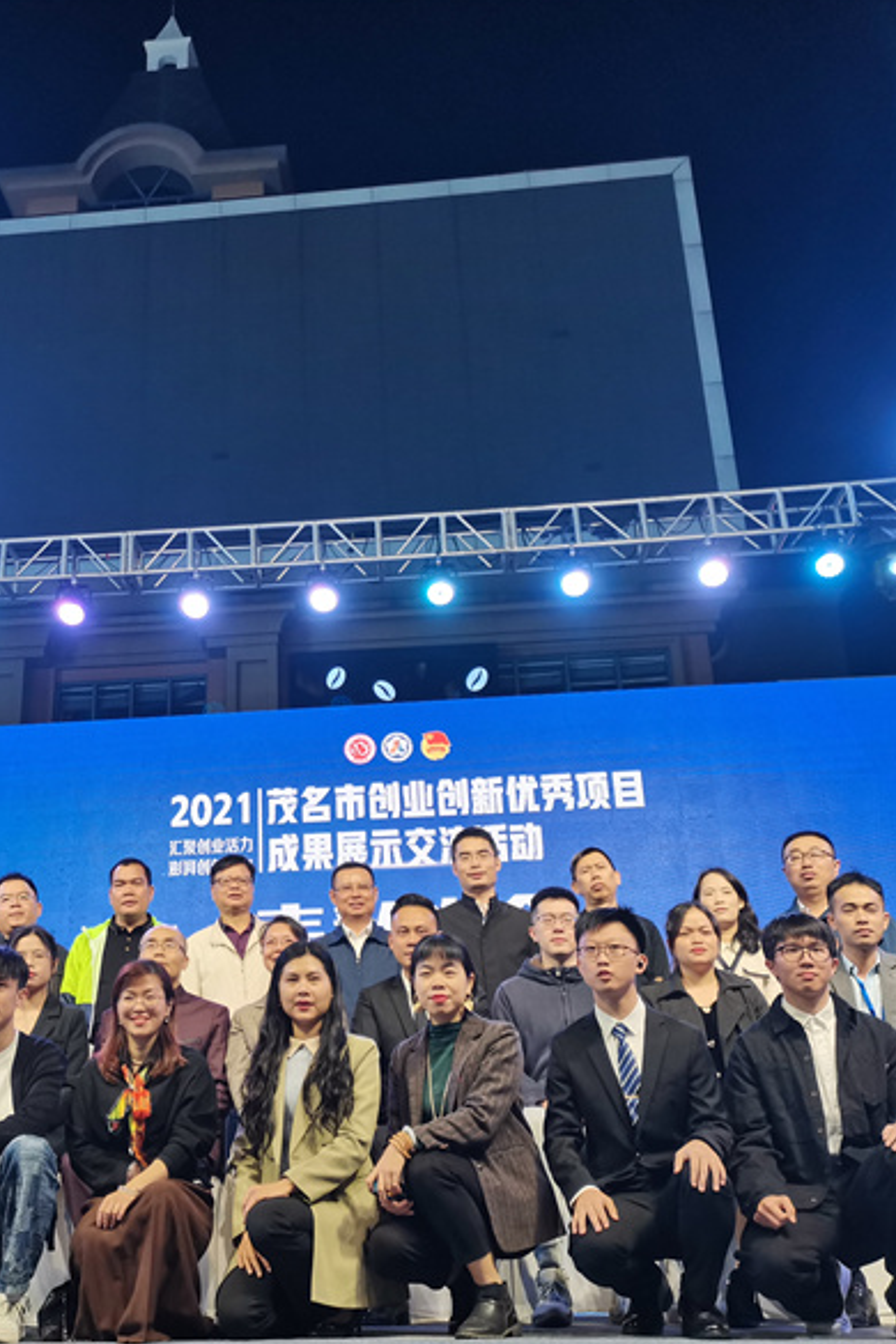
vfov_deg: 51.9
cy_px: 673
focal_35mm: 37
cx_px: 285
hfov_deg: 35.5
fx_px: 1381
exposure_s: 1/100
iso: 125
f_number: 1.8
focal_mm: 5.58
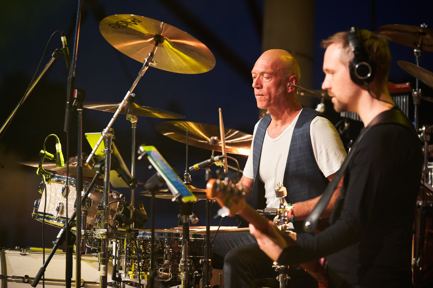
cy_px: 144
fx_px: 1972
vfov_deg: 8.4
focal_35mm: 164
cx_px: 216
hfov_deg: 12.5
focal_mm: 164
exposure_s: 1/320
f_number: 4
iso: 3200
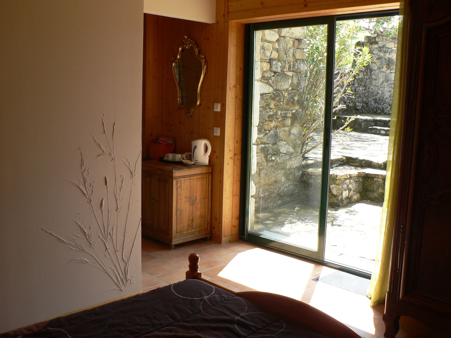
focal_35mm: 36
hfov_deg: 51.4
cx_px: 226
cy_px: 169
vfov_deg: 39.7
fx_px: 469
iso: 80
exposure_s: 1/100
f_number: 3.2
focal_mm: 6
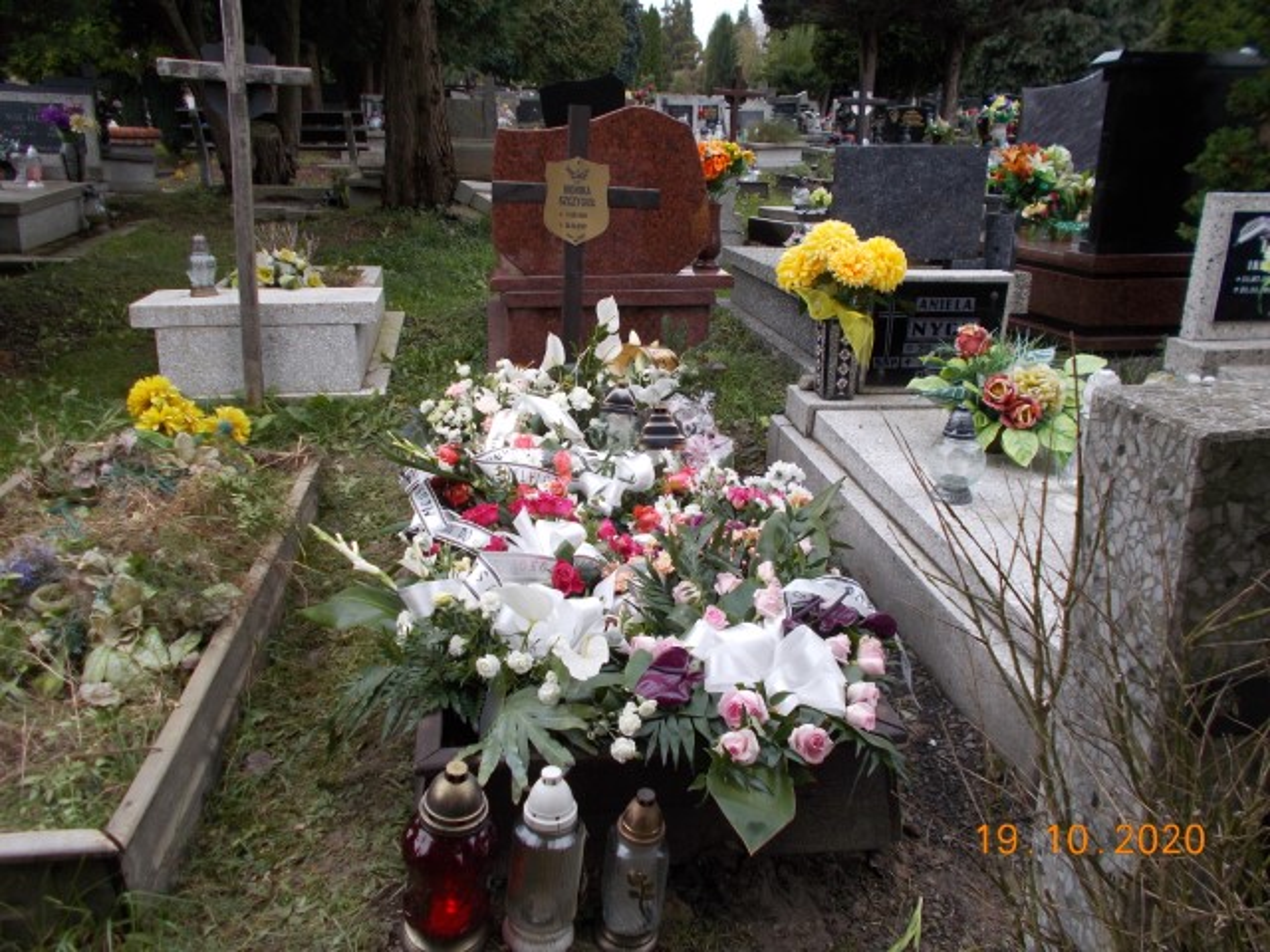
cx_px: 635
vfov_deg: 46.8
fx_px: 1101
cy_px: 476
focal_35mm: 30
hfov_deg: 60.0
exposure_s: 1/125
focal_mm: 5.3
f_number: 3.4
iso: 80
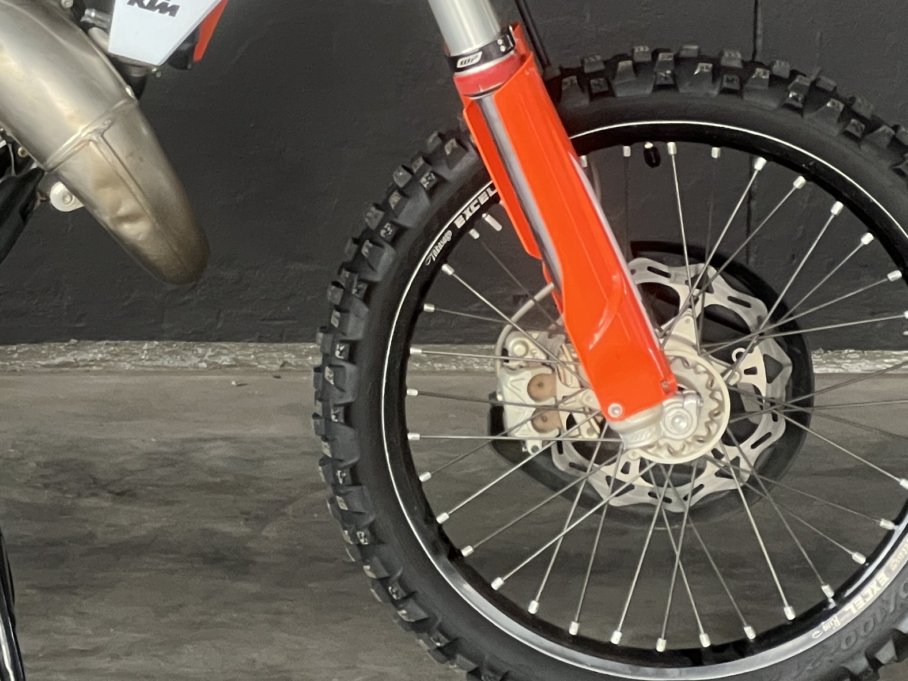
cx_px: -69
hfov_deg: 9.9
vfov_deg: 7.5
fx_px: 5167
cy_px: 80
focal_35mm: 197
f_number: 2.8
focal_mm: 9
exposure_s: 1/50
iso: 250
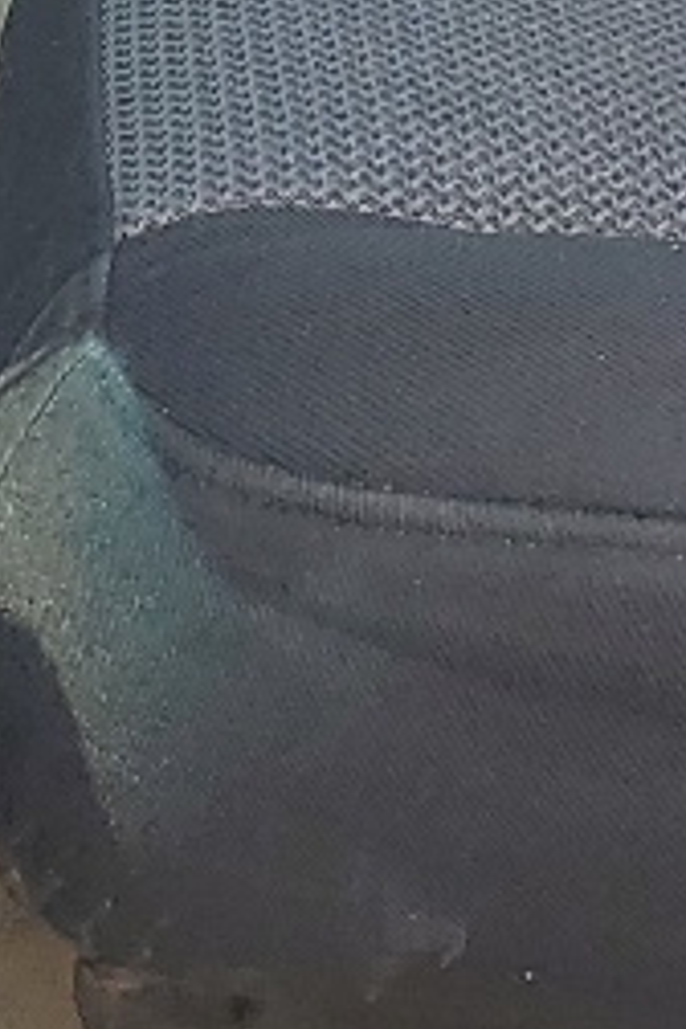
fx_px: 4916
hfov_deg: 8.0
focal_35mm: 172
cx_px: 649
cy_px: -988
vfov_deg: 10.9
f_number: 1.5
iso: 50
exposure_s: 1/556
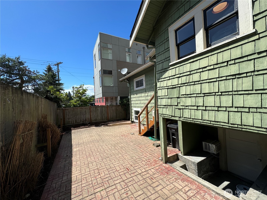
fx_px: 108
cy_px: 100
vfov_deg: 85.7
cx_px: 134
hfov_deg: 102.1
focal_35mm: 14
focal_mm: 2.22
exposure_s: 1/1709
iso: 50
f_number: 2.2
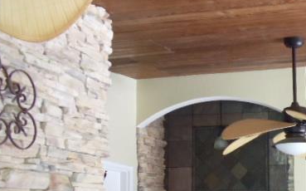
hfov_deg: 25.0
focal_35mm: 81
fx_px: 675
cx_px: 254
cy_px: 193
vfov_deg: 15.8
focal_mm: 6
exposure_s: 1/30
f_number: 3.5
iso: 800
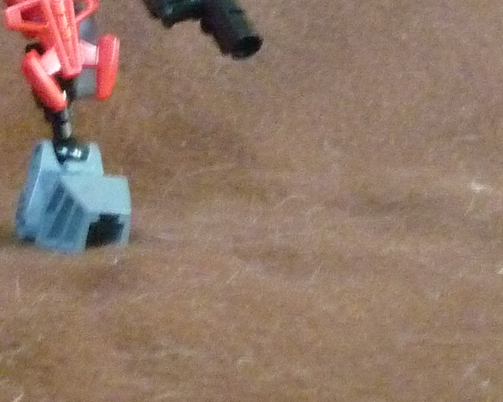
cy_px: 106
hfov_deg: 11.8
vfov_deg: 9.5
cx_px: 63
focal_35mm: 163
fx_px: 2426
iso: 800
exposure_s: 1/10
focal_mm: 6.9
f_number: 3
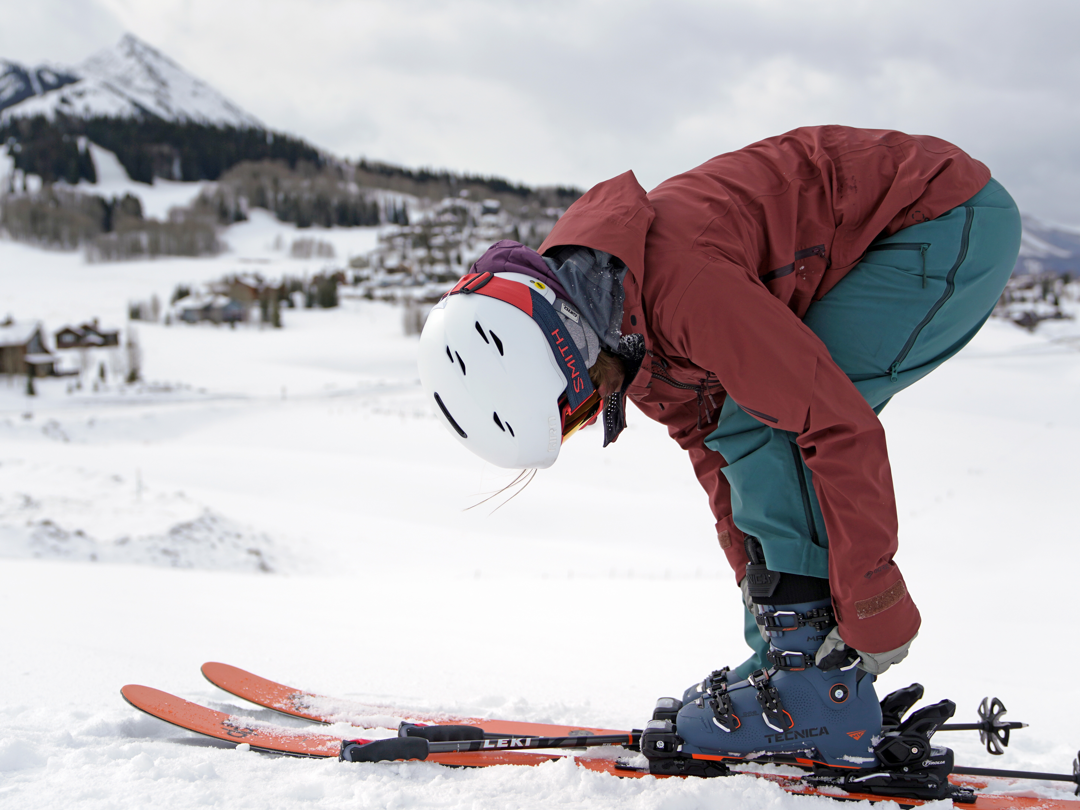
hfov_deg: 41.2
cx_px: 559
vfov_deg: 31.5
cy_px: 409
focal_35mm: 46
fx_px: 1435
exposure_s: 1/2500
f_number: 3.2
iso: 100
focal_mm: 35
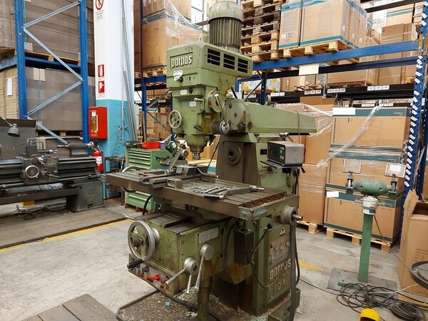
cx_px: 214
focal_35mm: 24
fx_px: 297
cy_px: 160
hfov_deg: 71.6
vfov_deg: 56.8
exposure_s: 1/24
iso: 320
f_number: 1.8
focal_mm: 5.23
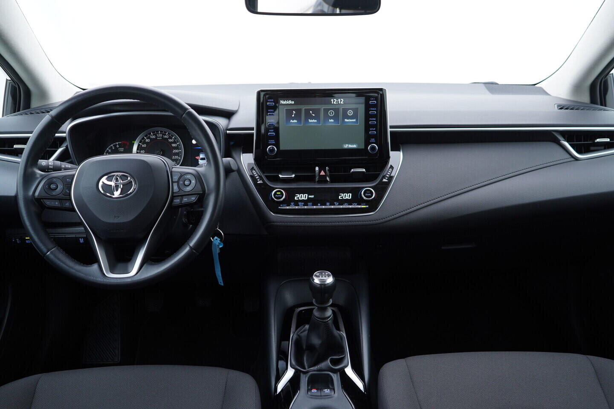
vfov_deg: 36.9
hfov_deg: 53.1
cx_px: 307
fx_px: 614
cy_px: 204
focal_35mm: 36
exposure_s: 1/40
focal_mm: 24
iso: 160
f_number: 2.8
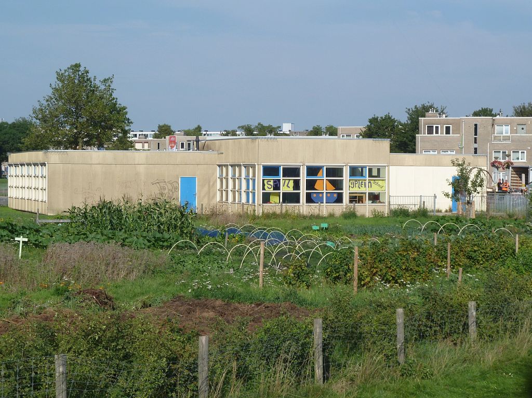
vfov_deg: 16.4
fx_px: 1383
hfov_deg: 21.8
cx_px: 266
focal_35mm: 90
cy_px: 199
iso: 80
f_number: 5
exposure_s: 1/500
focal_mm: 14.7
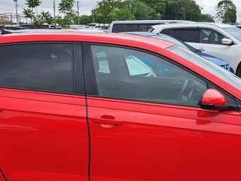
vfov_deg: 25.6
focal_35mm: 57
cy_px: 110
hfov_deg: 33.6
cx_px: 147
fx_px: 397
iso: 50
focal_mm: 5.23
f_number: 1.8
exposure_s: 1/889
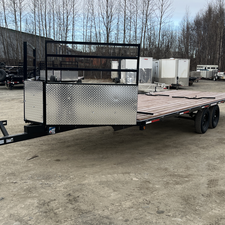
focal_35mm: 39
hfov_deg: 42.8
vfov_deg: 42.8
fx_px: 287
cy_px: 115
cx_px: 107
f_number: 1.6
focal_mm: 5.1
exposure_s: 1/467
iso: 50
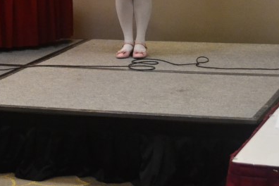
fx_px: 980
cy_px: -39
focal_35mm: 126
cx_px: 53
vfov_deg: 10.7
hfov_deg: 16.1
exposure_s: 1/60
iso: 3200
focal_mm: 29
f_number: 4.5
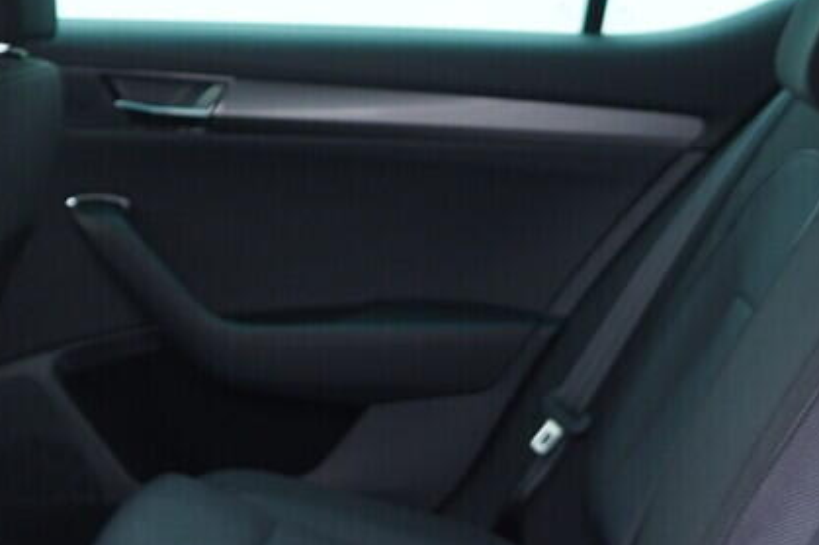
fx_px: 2001
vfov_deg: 15.1
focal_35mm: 88
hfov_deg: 23.1
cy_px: 610
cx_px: 424
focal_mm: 24
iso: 320
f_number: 2.8
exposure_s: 1/40
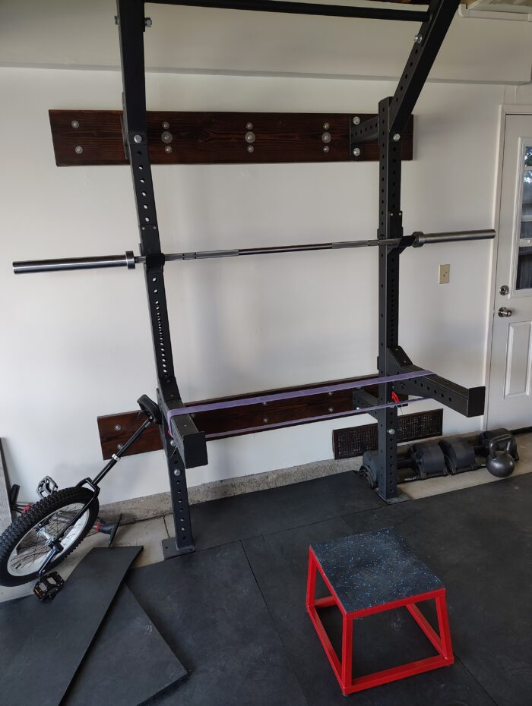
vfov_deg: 71.5
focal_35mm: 24
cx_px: 266
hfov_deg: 56.9
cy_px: 353
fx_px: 491
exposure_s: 1/60
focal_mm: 5.56
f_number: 1.8
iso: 963
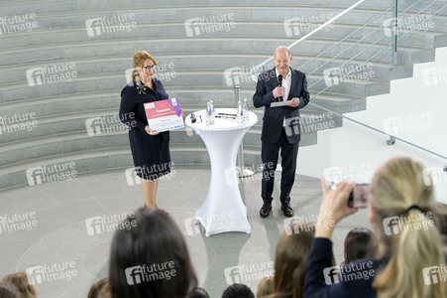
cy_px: 149
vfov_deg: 19.4
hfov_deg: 28.9
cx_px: 224
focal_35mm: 70
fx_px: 869
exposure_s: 1/500
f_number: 5
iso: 4000
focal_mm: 70
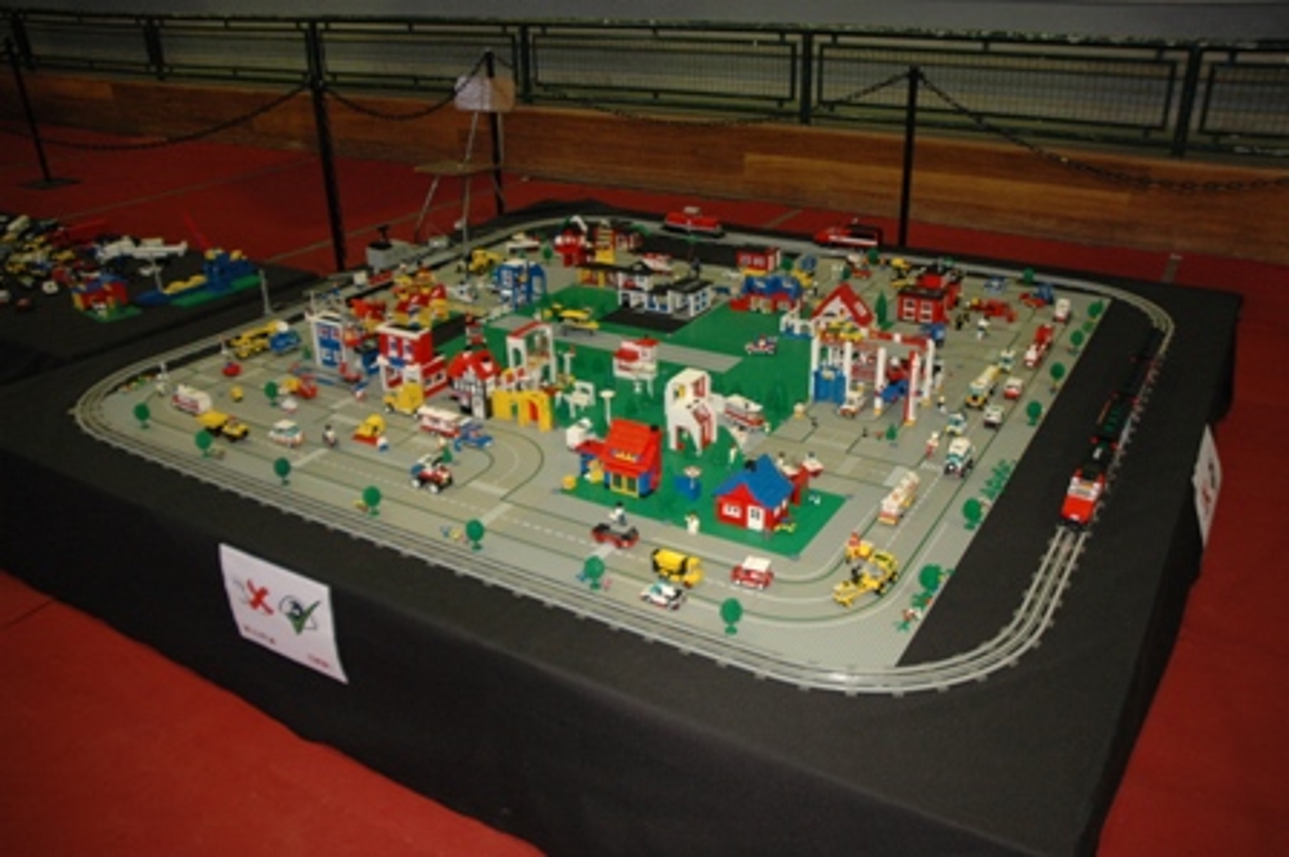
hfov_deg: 67.4
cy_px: 428
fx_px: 966
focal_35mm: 27
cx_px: 644
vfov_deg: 47.9
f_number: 3.5
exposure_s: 1/60
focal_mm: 18
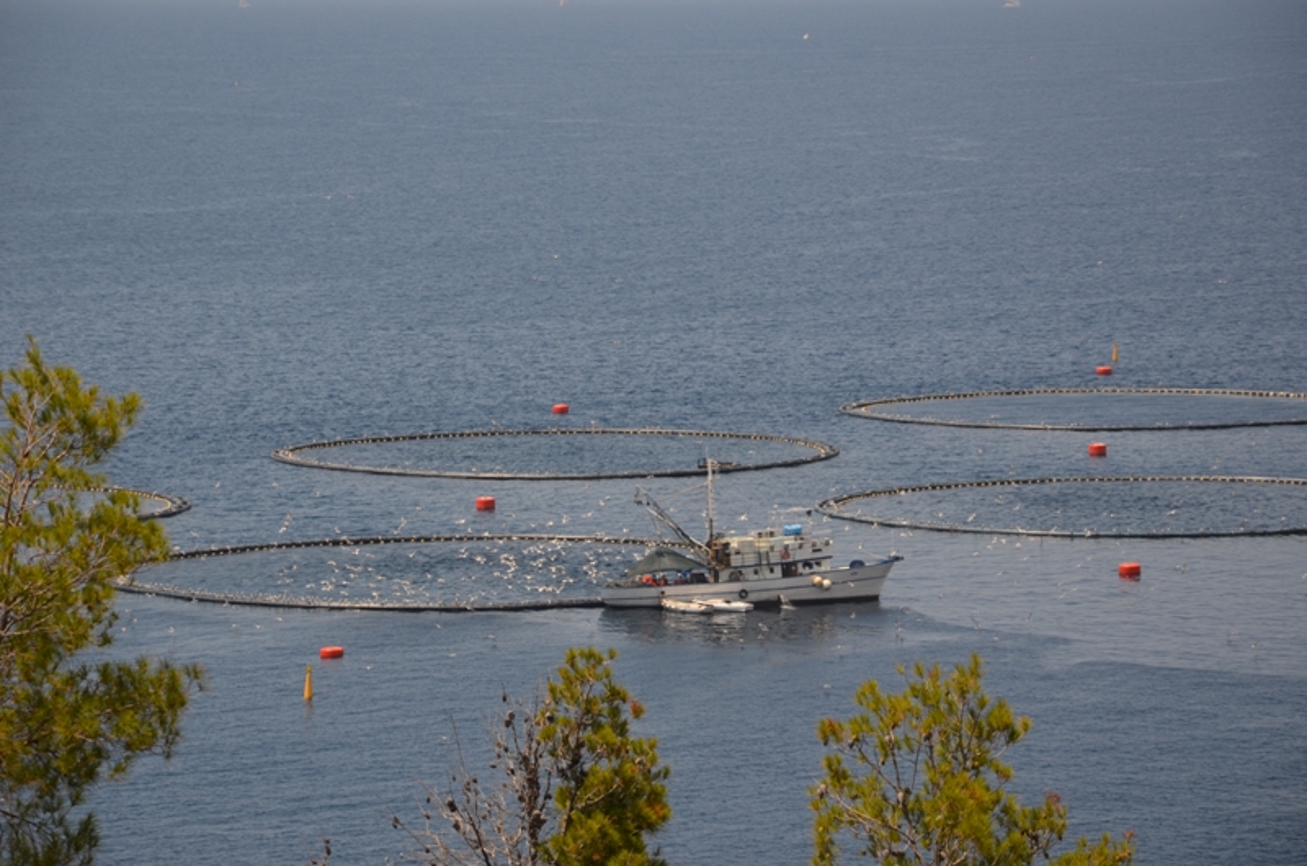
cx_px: 654
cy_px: 433
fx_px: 5707
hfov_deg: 13.1
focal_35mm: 158
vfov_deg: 8.7
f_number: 8
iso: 125
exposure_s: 1/250
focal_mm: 105
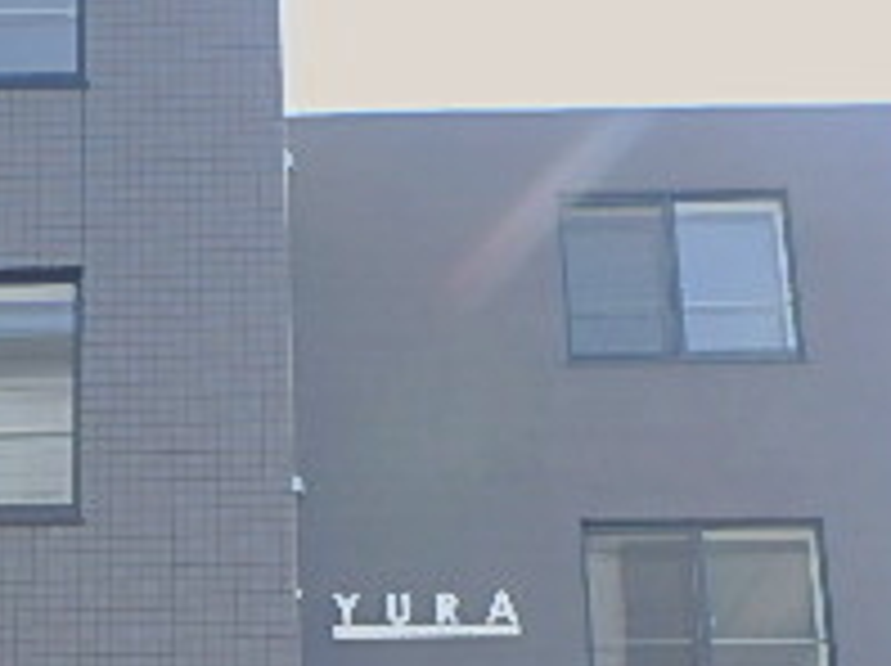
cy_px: 783
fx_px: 2082
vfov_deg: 17.4
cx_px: 140
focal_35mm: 81
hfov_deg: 23.7
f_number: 4.1
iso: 125
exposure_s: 1/320
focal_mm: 4.5
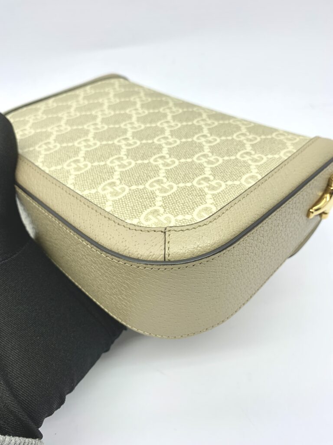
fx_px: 333
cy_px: 222
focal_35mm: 26
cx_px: 166
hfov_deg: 53.1
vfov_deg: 67.3
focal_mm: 4.25
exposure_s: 1/100
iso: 25
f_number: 1.8
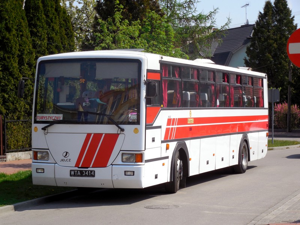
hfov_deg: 18.5
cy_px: 112
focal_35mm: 106
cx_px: 150
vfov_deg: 14.0
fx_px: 919
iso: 125
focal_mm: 19.1
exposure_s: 1/640
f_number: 4.7
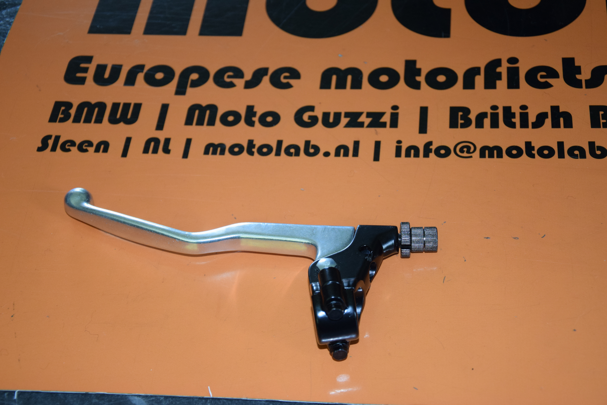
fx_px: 1062
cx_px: 304
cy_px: 202
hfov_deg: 31.9
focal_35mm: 63
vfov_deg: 21.6
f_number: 4.8
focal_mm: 42
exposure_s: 1/60
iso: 1100
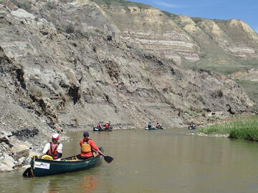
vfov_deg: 24.0
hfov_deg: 31.7
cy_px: 96
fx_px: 455
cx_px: 129
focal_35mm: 61
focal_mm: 11.01
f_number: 5
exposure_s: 1/640
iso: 100
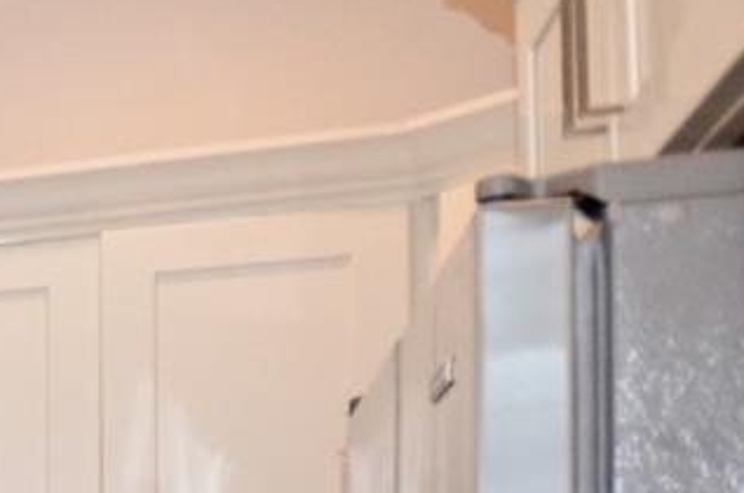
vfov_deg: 11.6
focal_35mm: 97
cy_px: 1164
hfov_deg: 12.7
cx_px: -1291
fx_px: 2001
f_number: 4
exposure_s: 1/60
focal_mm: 10
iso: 450
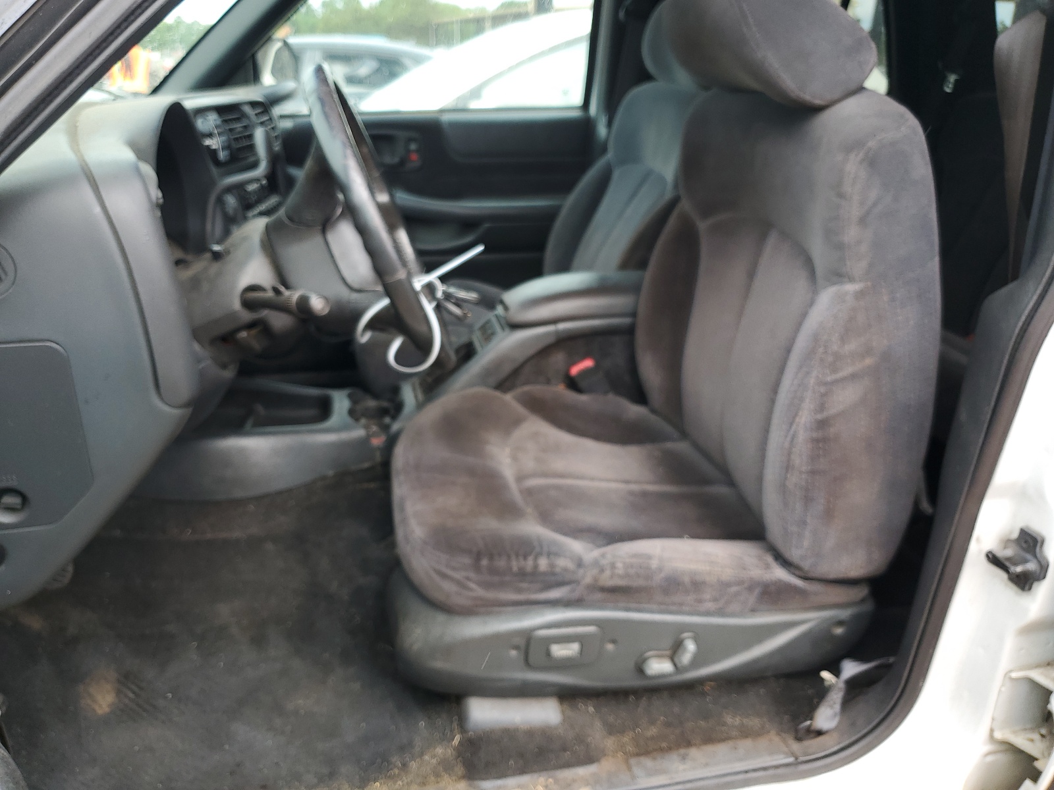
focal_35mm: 26
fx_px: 792
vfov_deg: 53.1
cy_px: 395
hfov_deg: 67.3
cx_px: 527
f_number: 1.5
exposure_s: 1/270
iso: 50
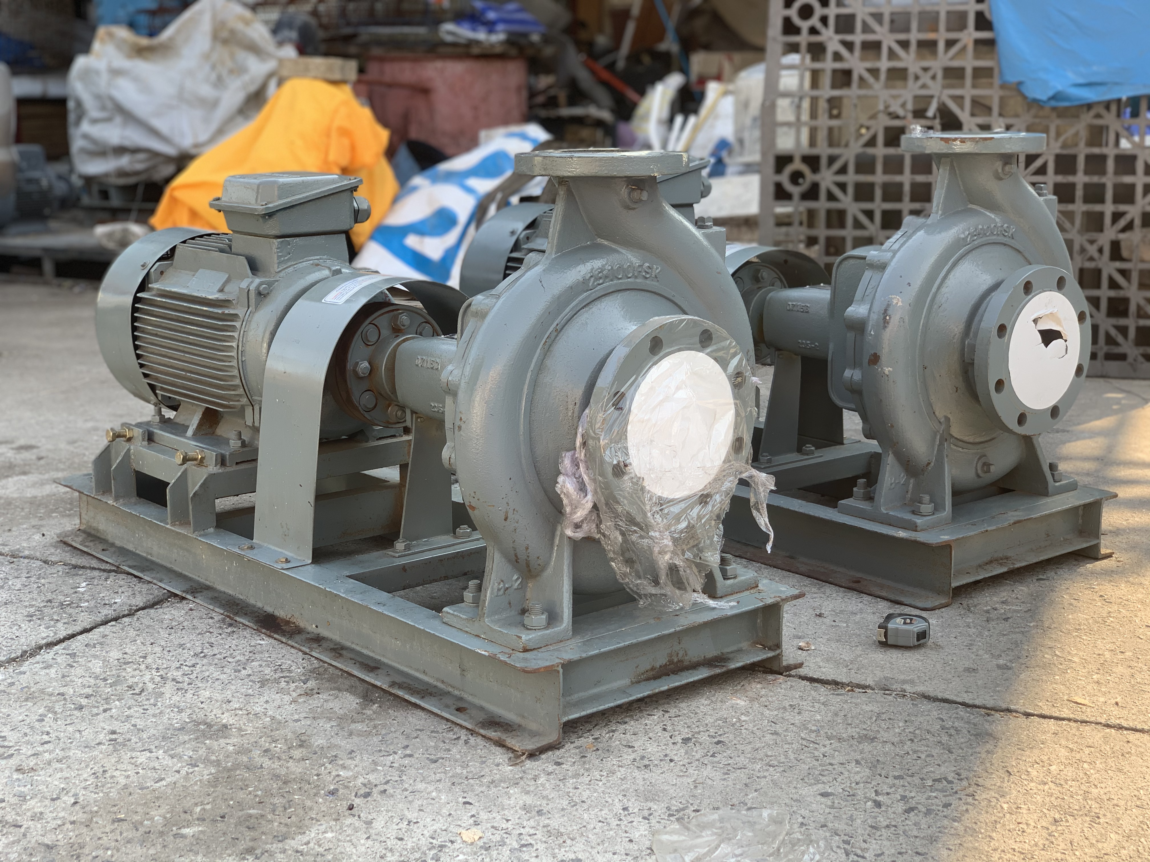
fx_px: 1728
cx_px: 575
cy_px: 431
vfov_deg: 28.0
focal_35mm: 52
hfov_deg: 36.8
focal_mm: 6
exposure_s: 1/122
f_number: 2.4
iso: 16
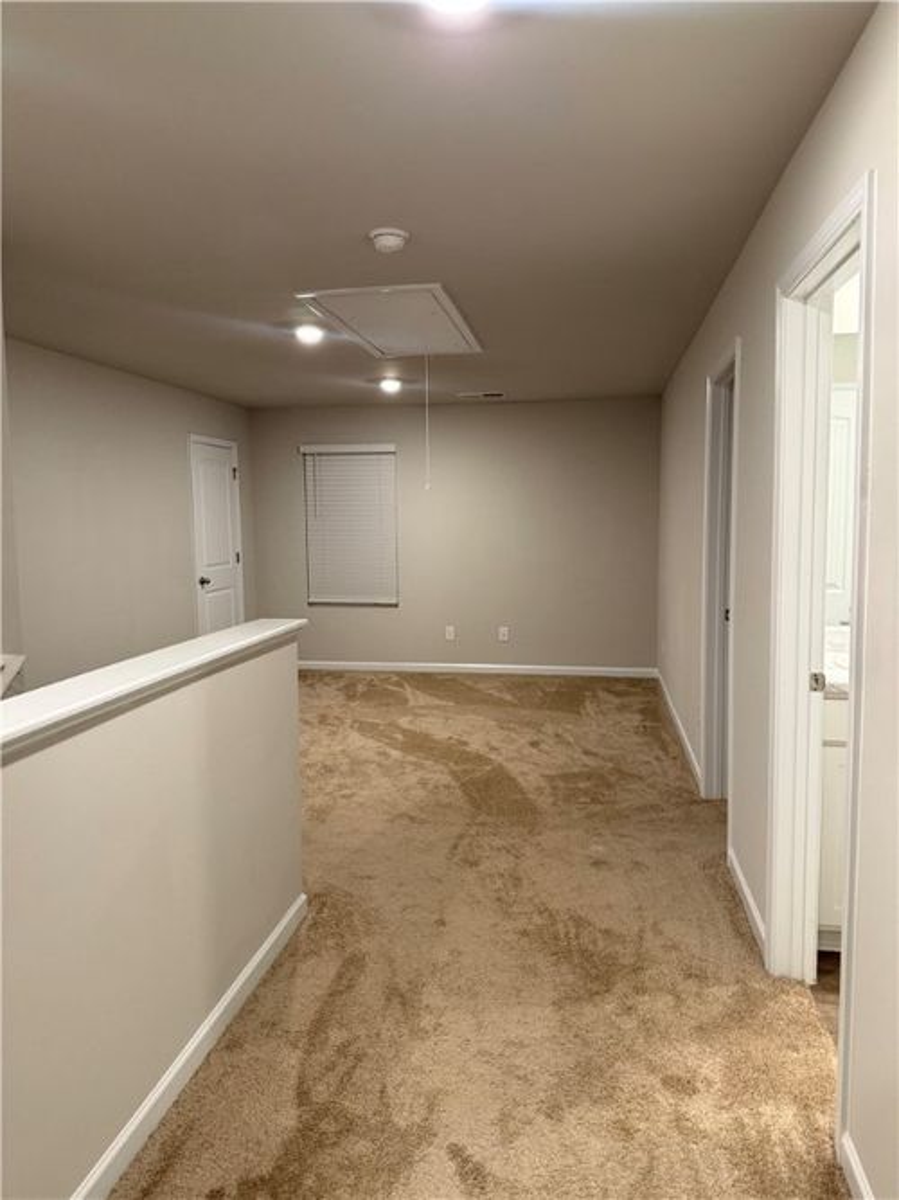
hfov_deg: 56.8
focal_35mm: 24
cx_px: 450
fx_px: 831
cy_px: 600
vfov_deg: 71.6
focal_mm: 6.76
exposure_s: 1/60
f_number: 1.78
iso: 250
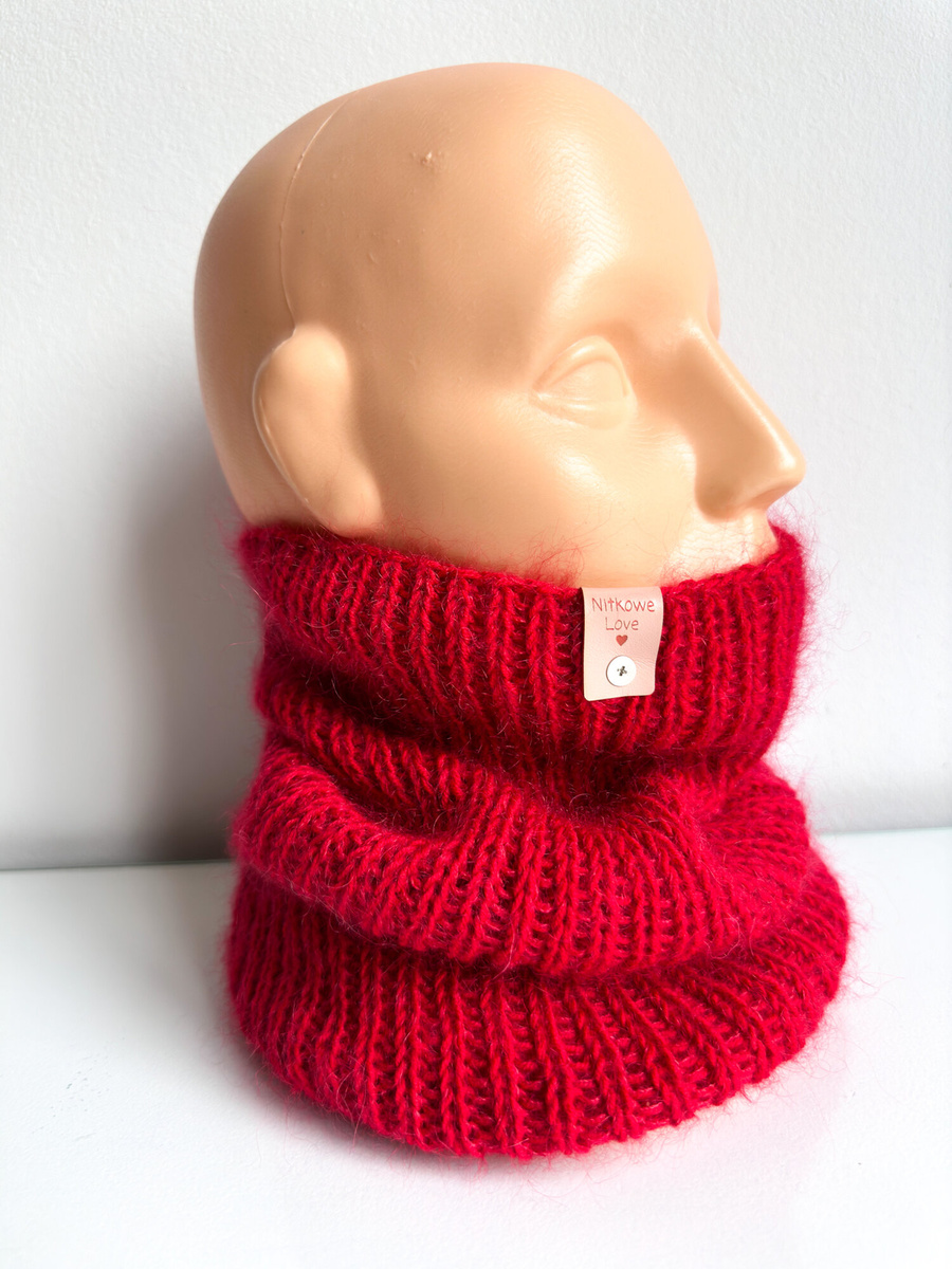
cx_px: 476
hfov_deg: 56.8
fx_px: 880
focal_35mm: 24
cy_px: 634
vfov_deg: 71.6
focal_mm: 6.86
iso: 125
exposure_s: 1/120
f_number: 1.8
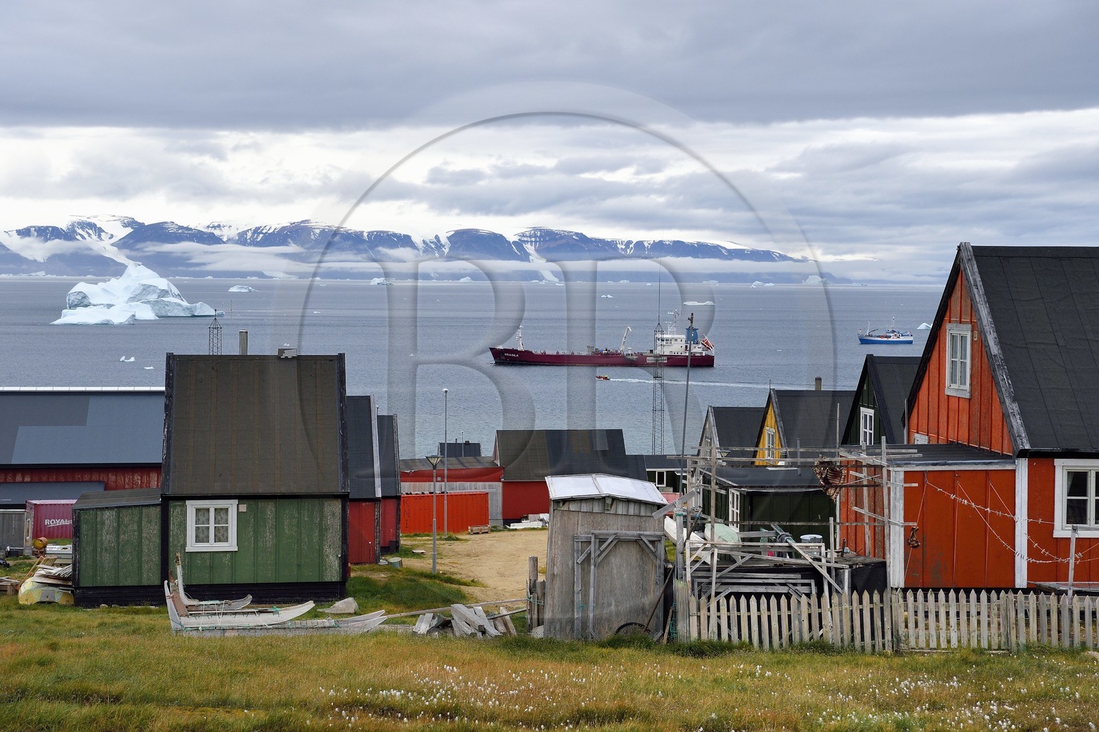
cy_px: 366
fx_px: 1984
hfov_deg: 31.0
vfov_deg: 20.9
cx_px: 550
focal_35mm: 65
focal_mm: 65
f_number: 10
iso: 800
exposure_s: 1/320
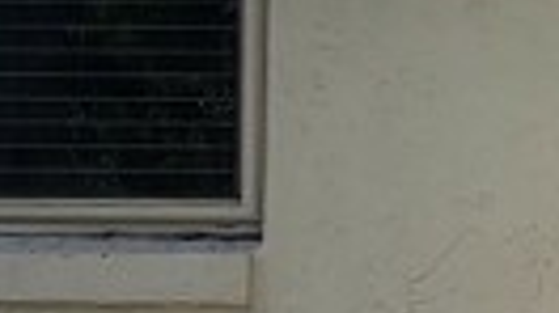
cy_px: -51
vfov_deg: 10.8
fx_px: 1629
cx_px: 1114
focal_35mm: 110
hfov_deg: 15.6
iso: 50
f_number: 2.2
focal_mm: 2.2
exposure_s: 1/909
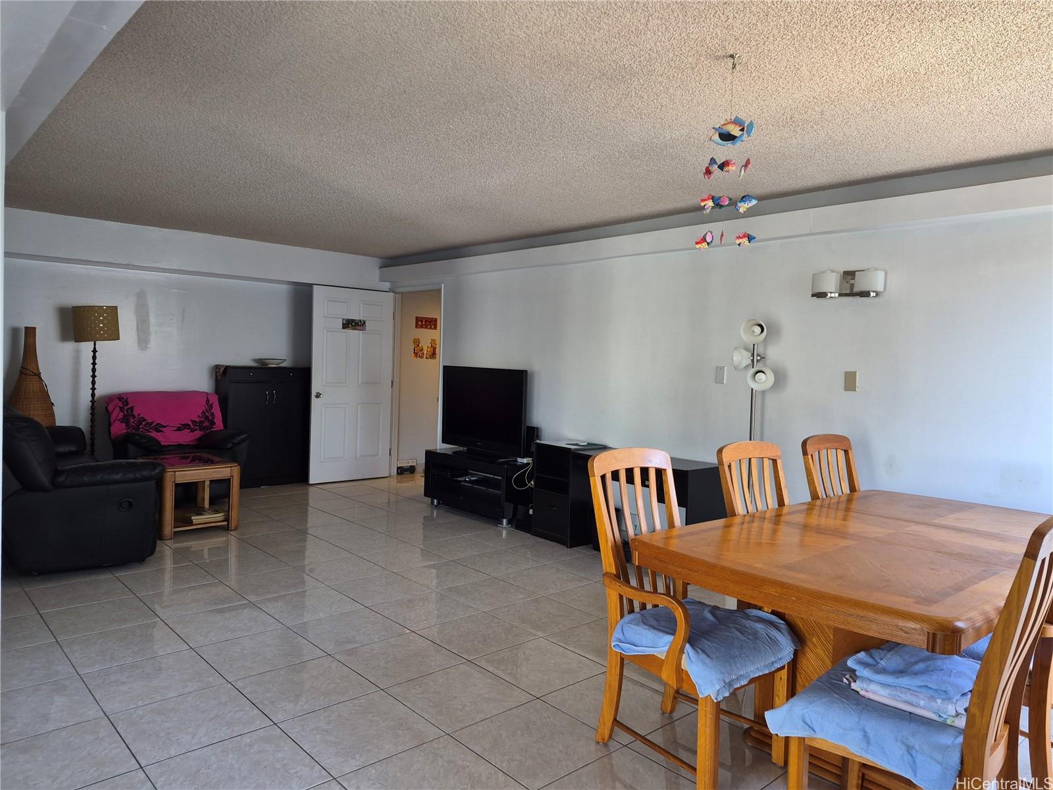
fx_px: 700
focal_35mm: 23
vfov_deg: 58.9
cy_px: 395
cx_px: 526
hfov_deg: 73.9
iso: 160
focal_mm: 5.4
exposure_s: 1/120
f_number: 1.8
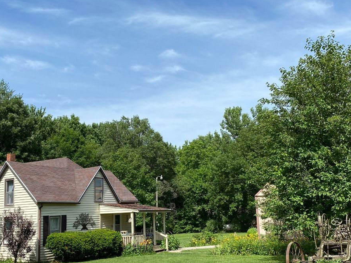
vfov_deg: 37.5
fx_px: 385
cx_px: 154
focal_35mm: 38
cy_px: 163
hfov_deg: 48.9
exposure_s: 1/2755
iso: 32
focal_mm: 4.25
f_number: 1.8
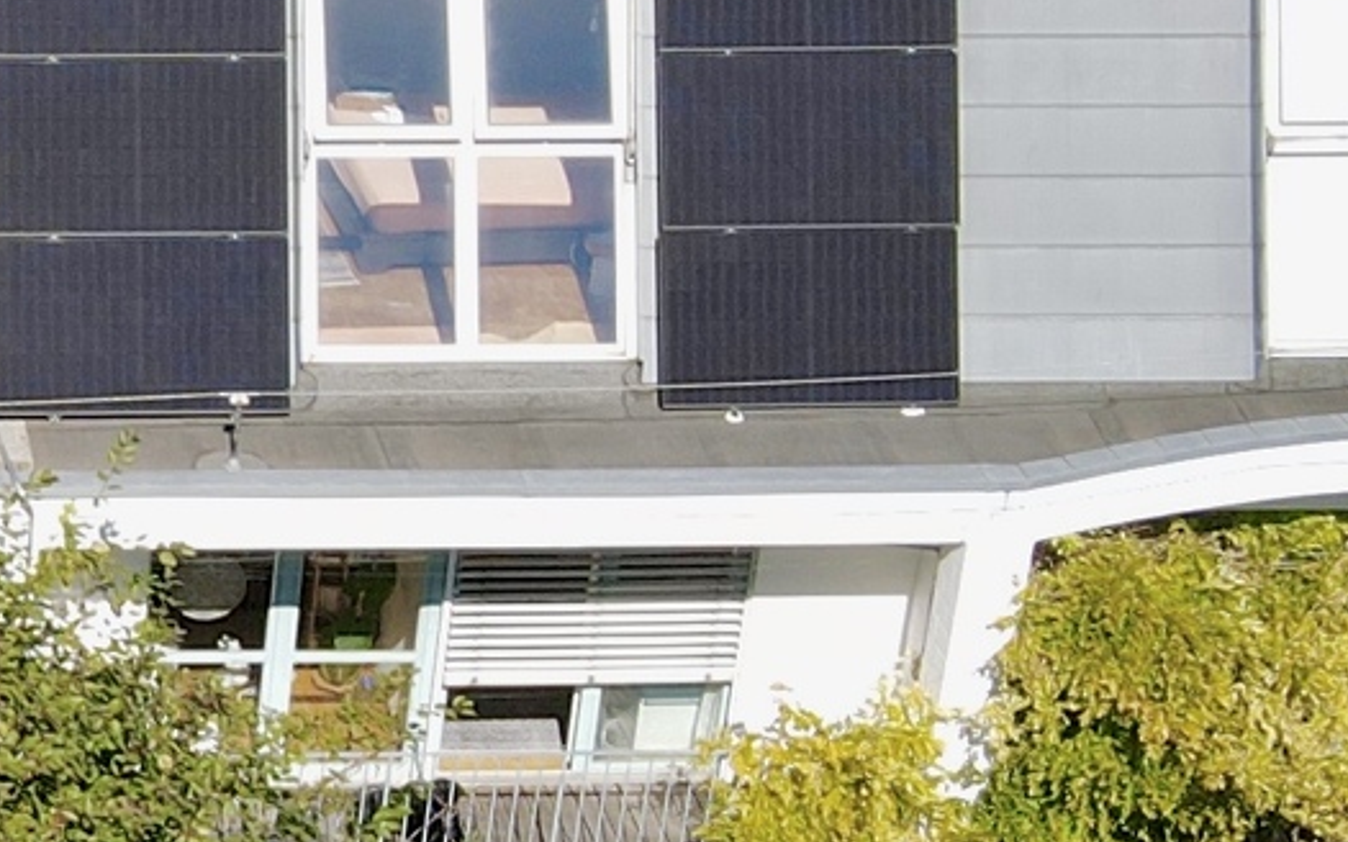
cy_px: 411
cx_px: -588
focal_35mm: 124
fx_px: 4555
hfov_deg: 15.7
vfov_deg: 10.6
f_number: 2.8
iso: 100
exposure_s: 1/500
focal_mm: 4.5
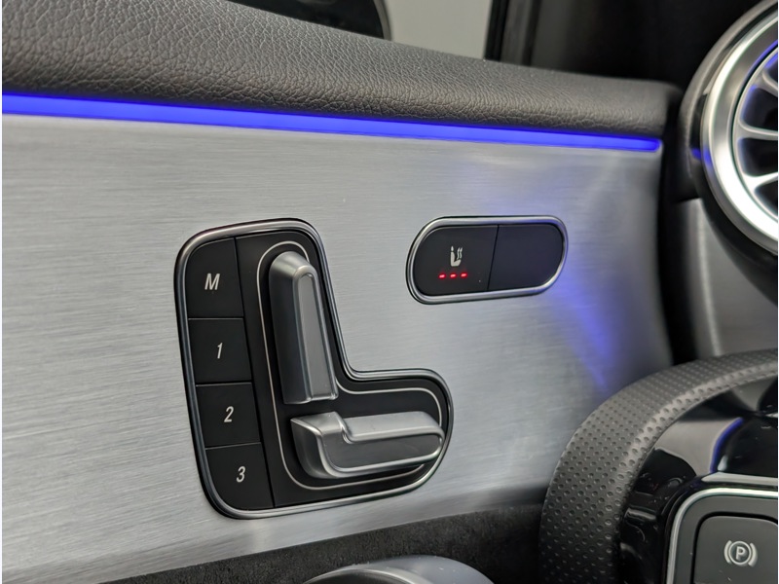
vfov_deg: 29.7
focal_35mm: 49
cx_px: 390
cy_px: 292
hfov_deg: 38.9
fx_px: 1103
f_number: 1.68
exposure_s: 1/91
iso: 206
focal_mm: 6.9
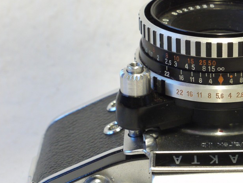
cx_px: 230
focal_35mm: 147
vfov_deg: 10.1
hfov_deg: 13.3
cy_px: 123
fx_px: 1032
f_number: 8
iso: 800
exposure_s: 1/20
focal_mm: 38
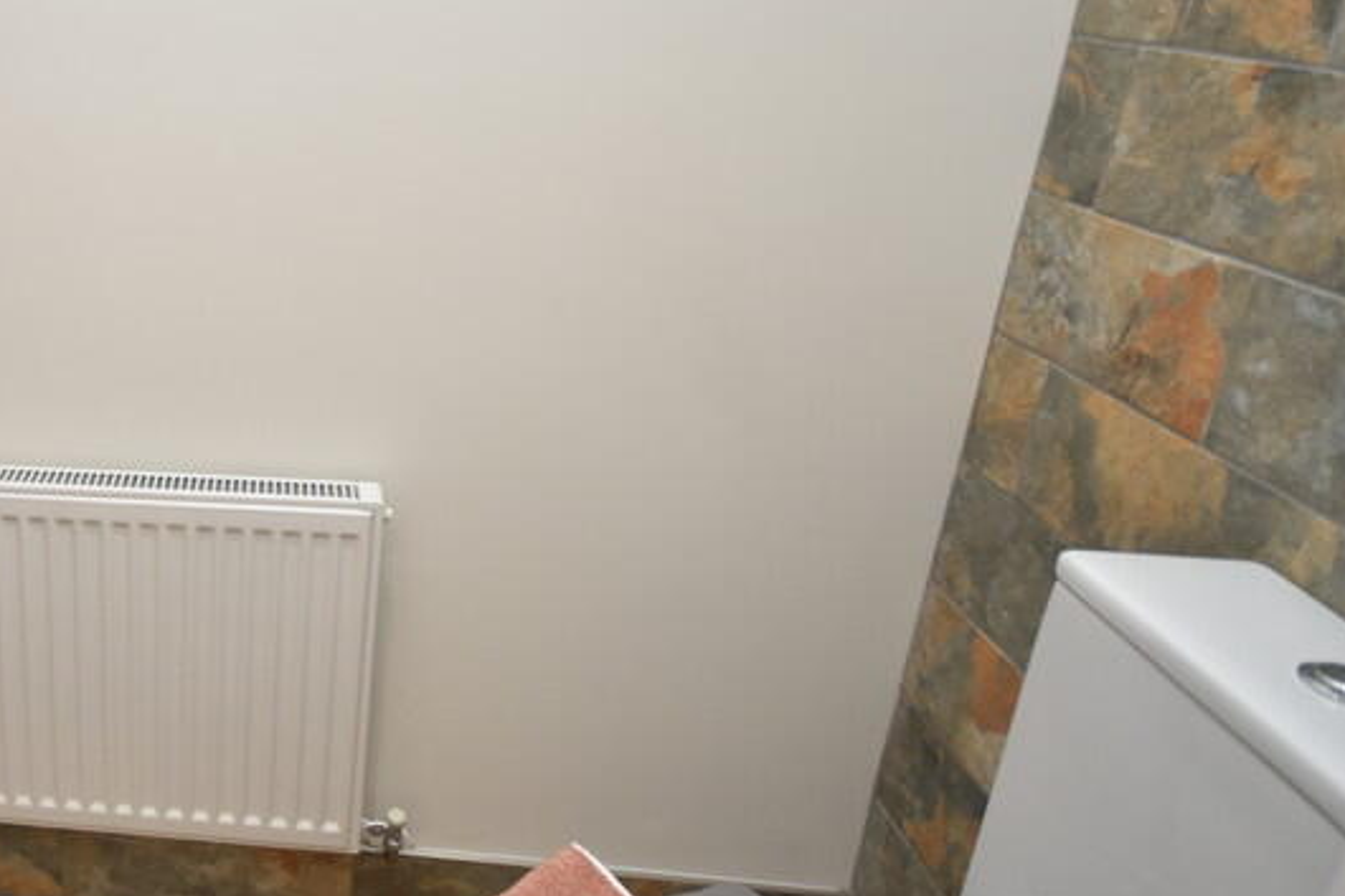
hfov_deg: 55.3
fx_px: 1083
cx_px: 134
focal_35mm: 29
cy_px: 352
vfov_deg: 44.7
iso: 640
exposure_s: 1/160
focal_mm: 10
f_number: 4.5
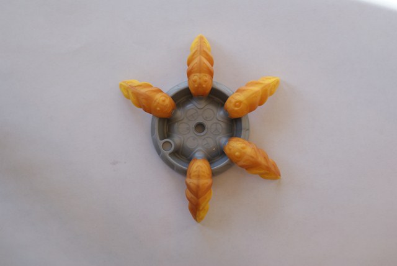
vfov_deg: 18.2
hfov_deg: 27.0
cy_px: 133
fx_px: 828
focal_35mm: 75
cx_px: 198
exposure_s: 1/100
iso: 100
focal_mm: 50
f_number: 2.5
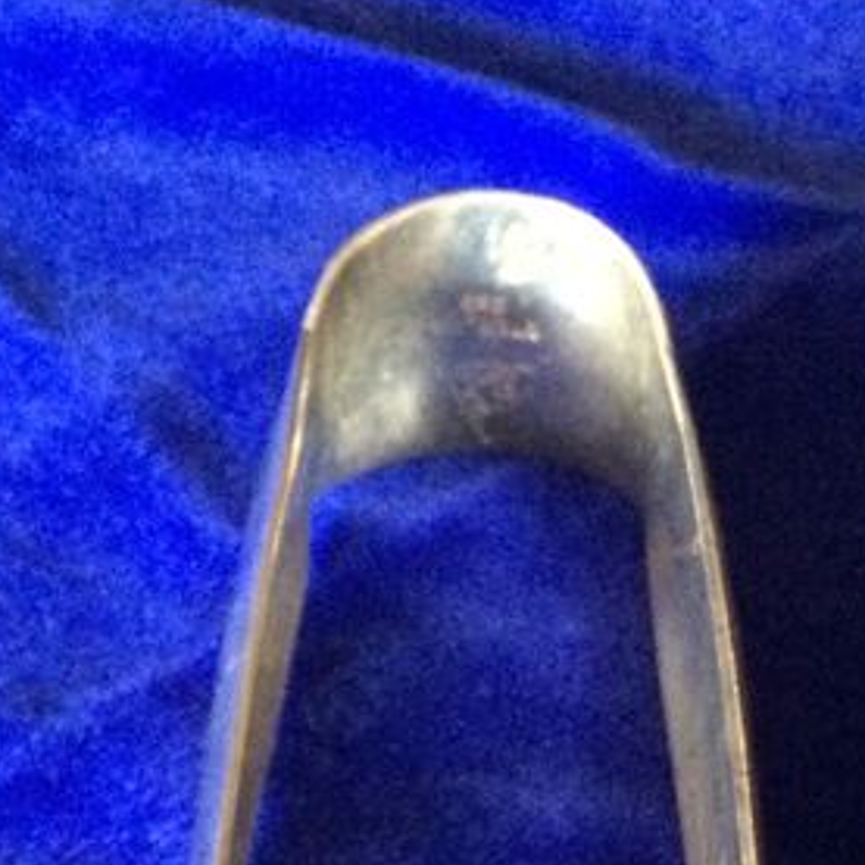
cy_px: 1023
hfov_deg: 20.2
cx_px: 465
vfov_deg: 19.1
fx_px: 2431
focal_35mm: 86
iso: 640
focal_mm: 4.12
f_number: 2.2
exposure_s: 1/15
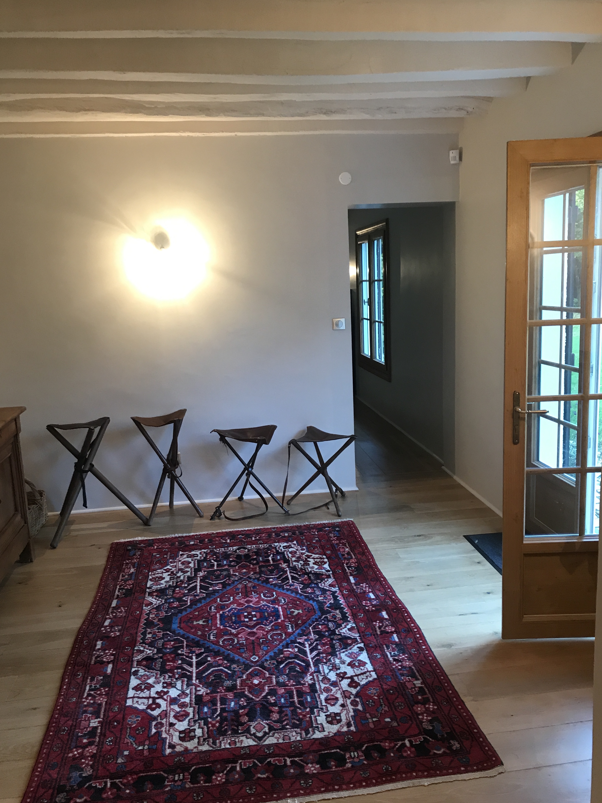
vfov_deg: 61.7
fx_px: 672
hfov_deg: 48.2
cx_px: 307
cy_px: 409
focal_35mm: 29
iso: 64
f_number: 1.8
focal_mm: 3.99
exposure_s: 1/17
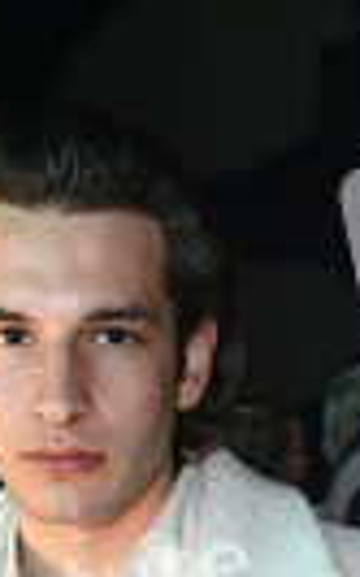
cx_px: 169
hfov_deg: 12.6
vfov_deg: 17.9
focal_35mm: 104
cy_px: 863
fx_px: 1634
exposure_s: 1/20
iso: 2000
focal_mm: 34
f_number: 5.6
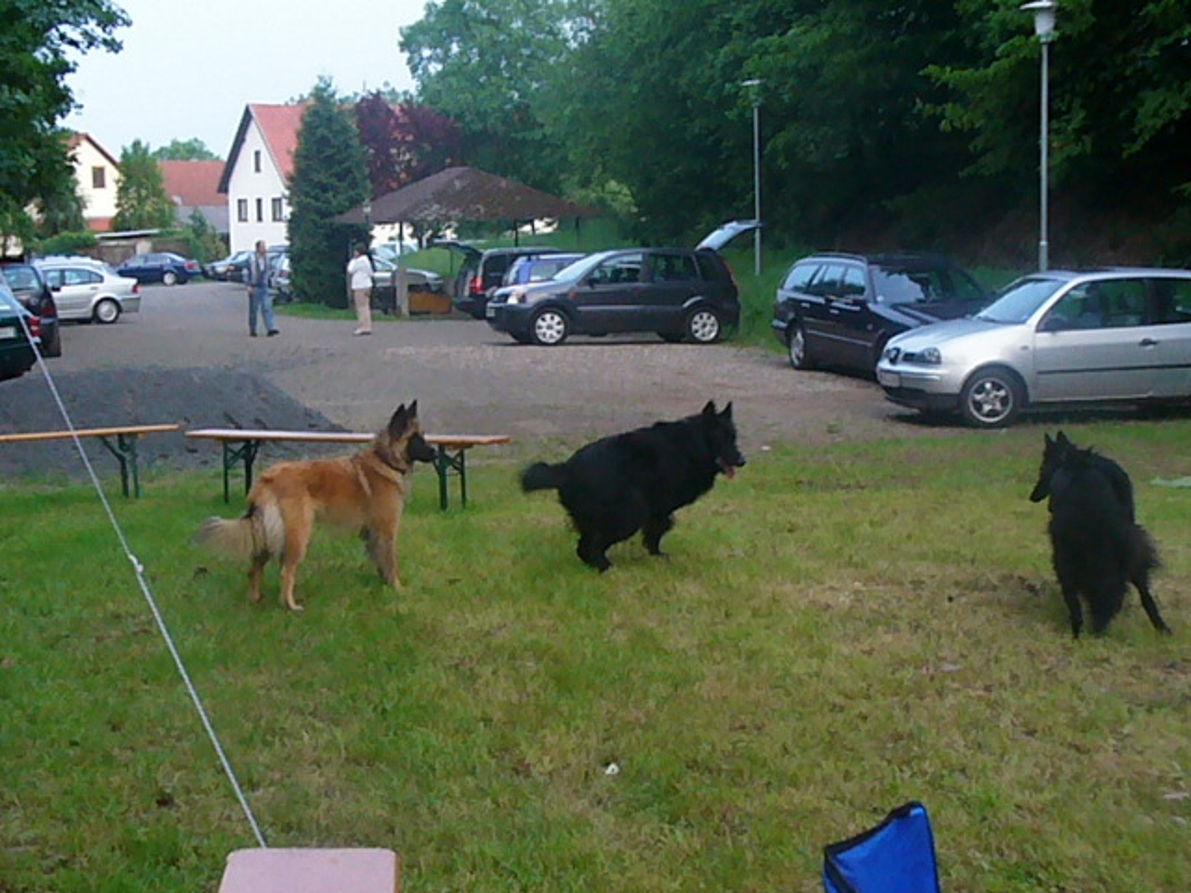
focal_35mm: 54
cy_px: 446
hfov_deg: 35.5
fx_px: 1858
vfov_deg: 27.0
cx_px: 596
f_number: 3.1
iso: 800
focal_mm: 8.9
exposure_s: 1/80
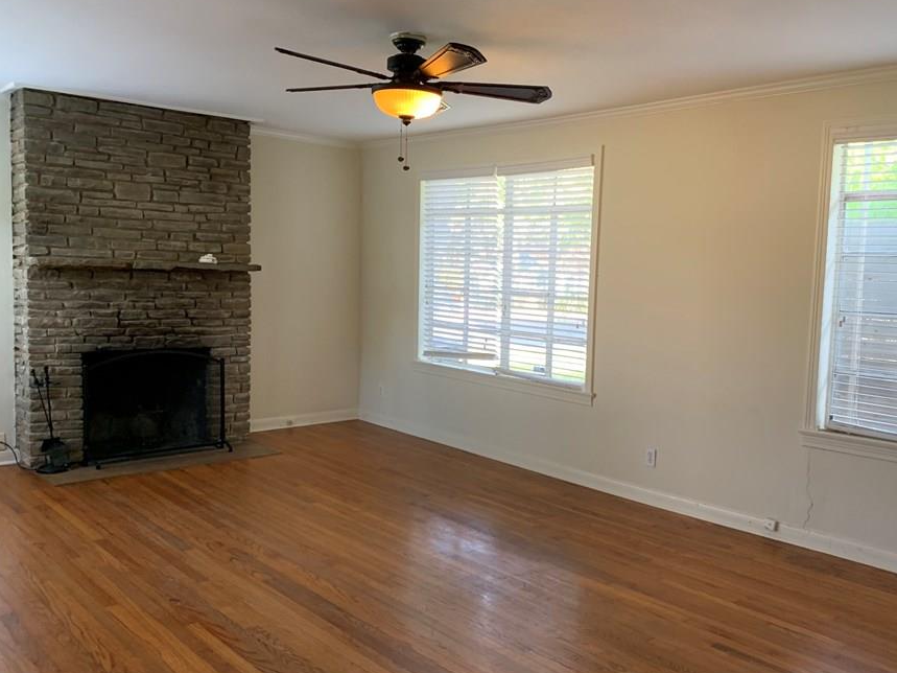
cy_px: 353
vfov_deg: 45.4
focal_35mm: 31
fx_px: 803
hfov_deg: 58.2
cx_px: 497
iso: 160
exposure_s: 1/60
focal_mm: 4.25
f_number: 1.8
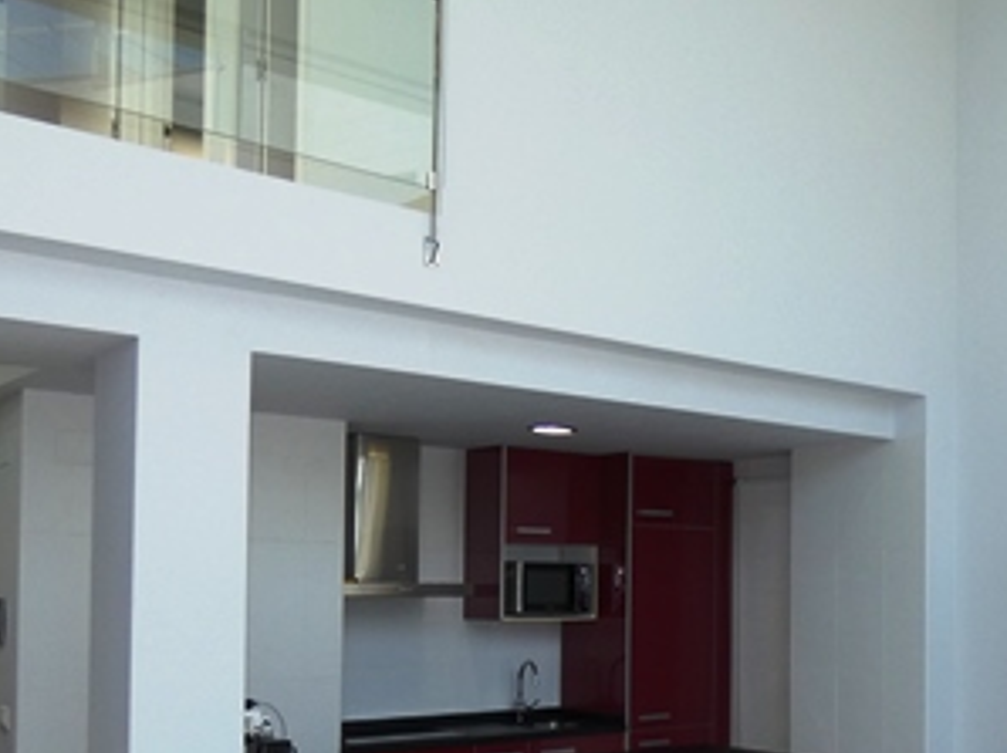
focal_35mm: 43
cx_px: 828
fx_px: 1250
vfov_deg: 32.9
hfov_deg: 41.7
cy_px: 564
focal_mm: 3.6
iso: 80
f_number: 2.8
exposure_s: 1/125
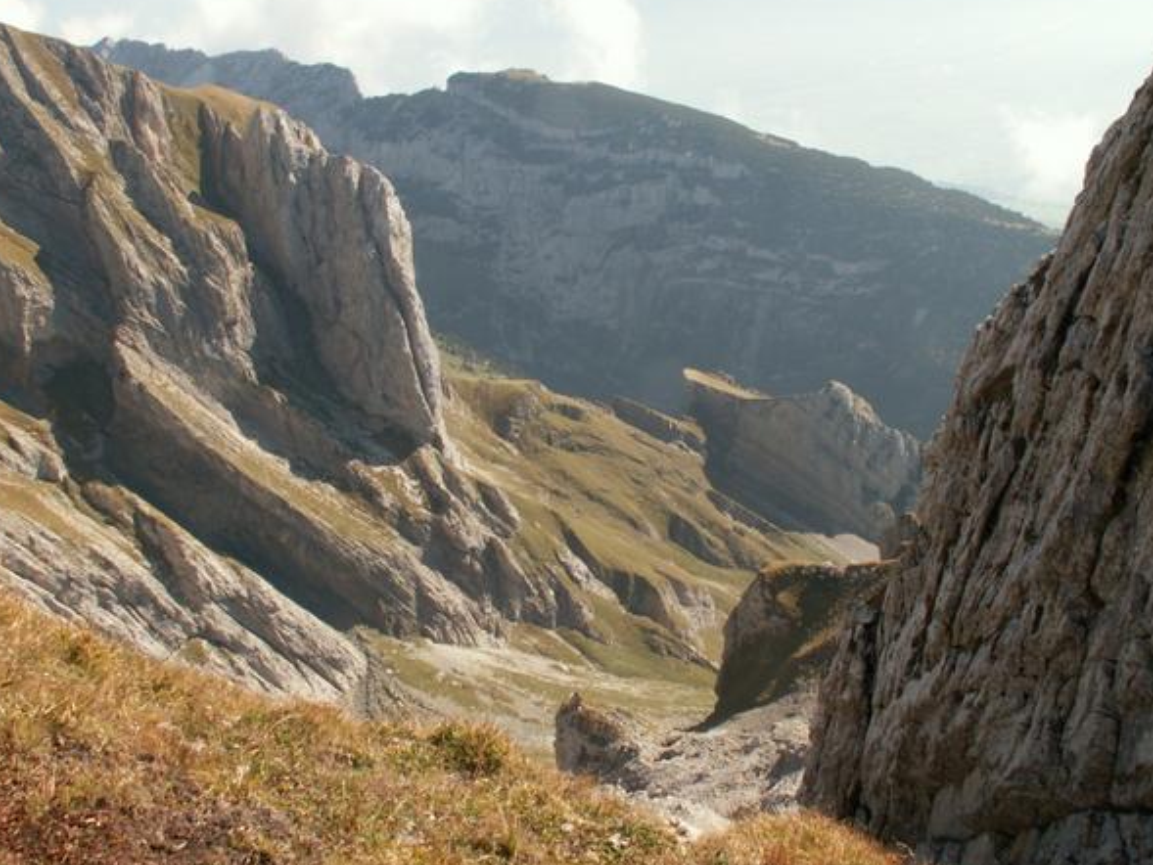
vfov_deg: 37.7
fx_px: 1266
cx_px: 603
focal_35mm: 38
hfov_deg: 49.0
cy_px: 409
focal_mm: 5.86
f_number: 5.6
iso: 50
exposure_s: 1/160
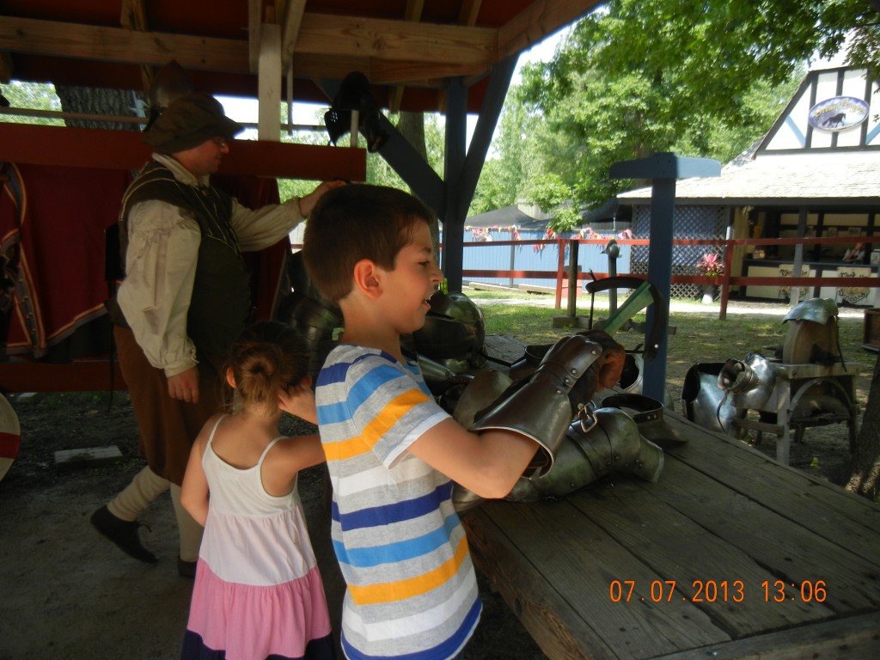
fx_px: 763
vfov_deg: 46.8
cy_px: 330
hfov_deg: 60.0
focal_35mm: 30
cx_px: 440
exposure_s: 1/324
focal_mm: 5.4
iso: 160
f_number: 3.5
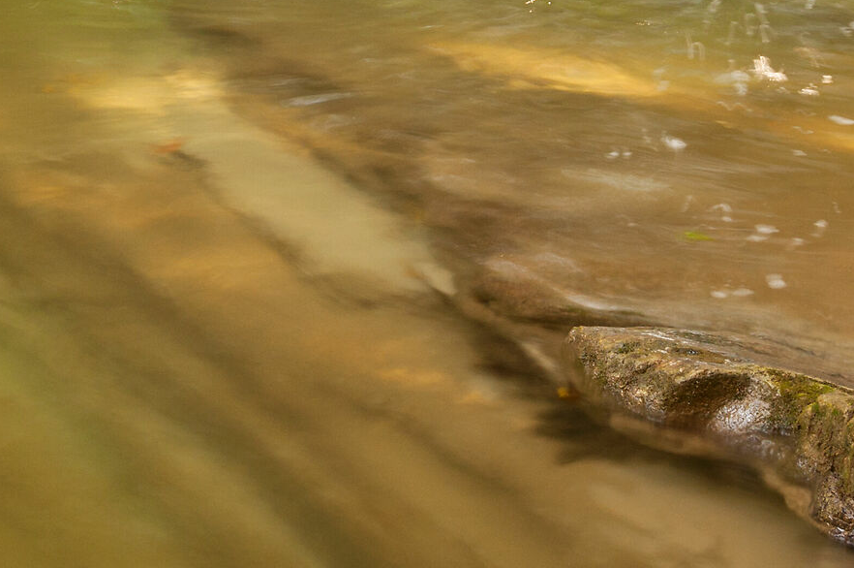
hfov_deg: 20.8
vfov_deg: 13.6
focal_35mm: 98
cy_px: -63
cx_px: 274
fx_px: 2322
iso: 200
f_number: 11
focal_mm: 24
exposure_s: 1/1.25
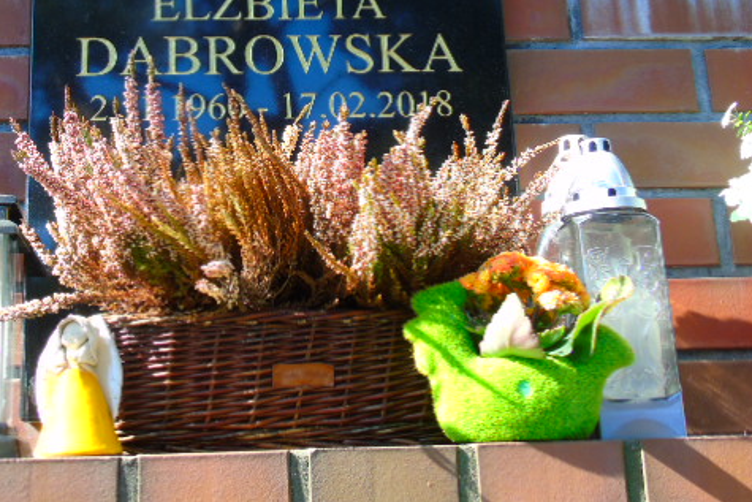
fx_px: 1170
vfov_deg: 24.0
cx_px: 277
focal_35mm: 56
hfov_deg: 35.4
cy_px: 138
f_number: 3.9
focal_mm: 7.1
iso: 80
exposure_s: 1/100
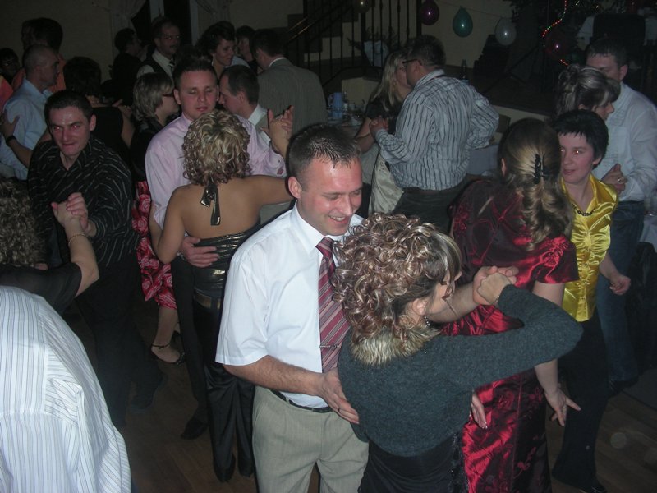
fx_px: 721
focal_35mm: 38
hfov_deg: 49.0
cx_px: 328
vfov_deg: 37.7
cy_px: 246
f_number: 3.5
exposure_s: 1/60
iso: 100
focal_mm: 6.3
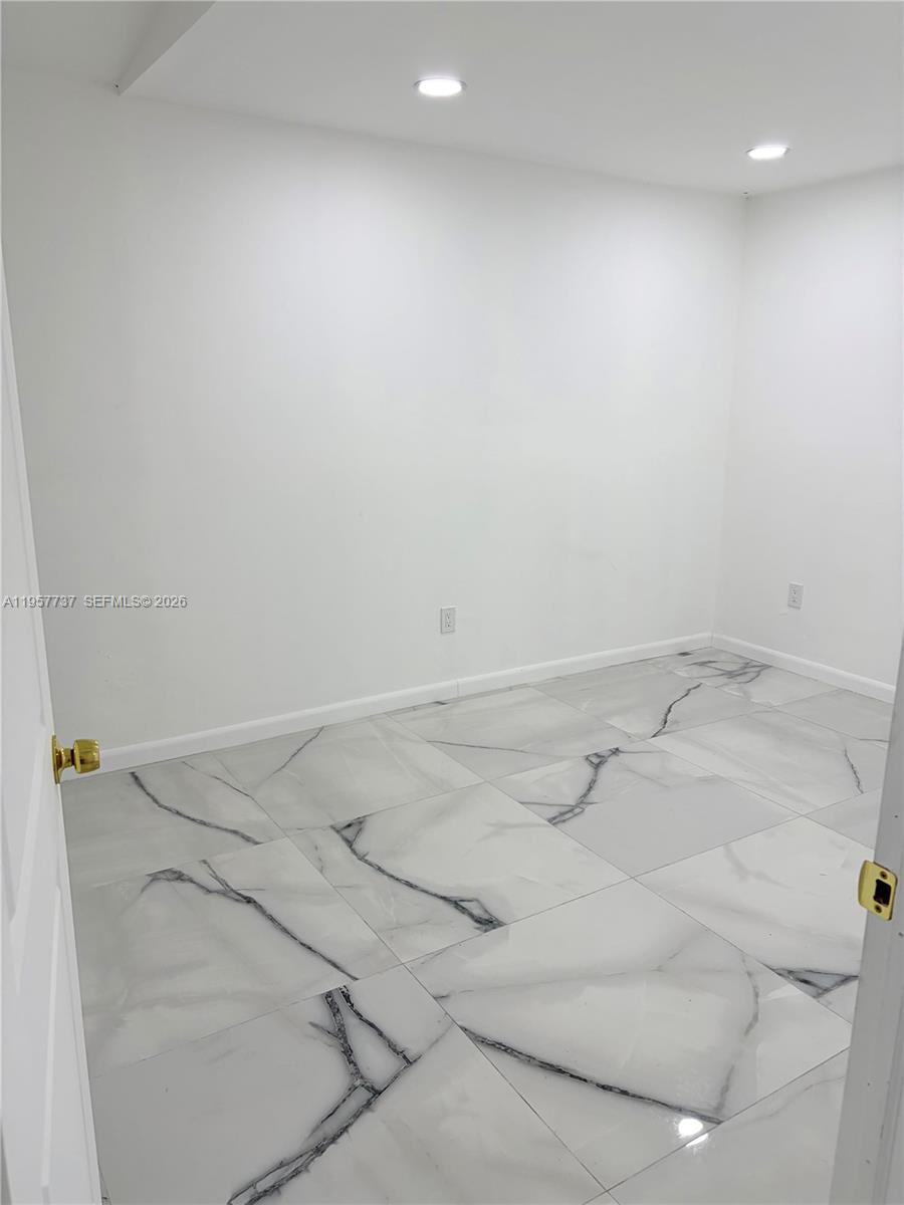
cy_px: 602
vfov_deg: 67.3
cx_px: 452
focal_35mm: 26
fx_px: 905
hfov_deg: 53.1
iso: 50
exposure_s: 1/184
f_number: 1.6
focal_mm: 5.96
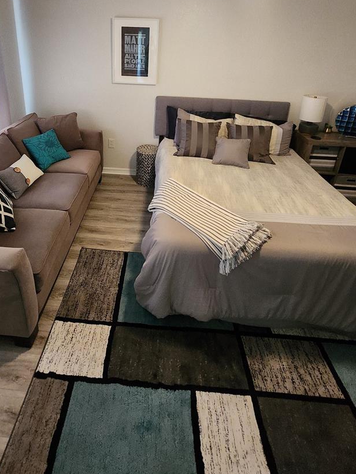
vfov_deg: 80.7
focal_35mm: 19
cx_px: 144
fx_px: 260
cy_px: 144
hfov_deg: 68.1
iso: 320
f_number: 2.2
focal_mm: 1.74
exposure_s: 1/40
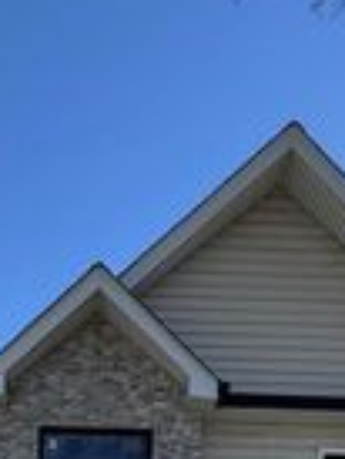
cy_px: 936
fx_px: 902
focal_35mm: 68
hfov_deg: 21.5
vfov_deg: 18.2
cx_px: 94
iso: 50
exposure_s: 1/720
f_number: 2.2
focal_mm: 2.22
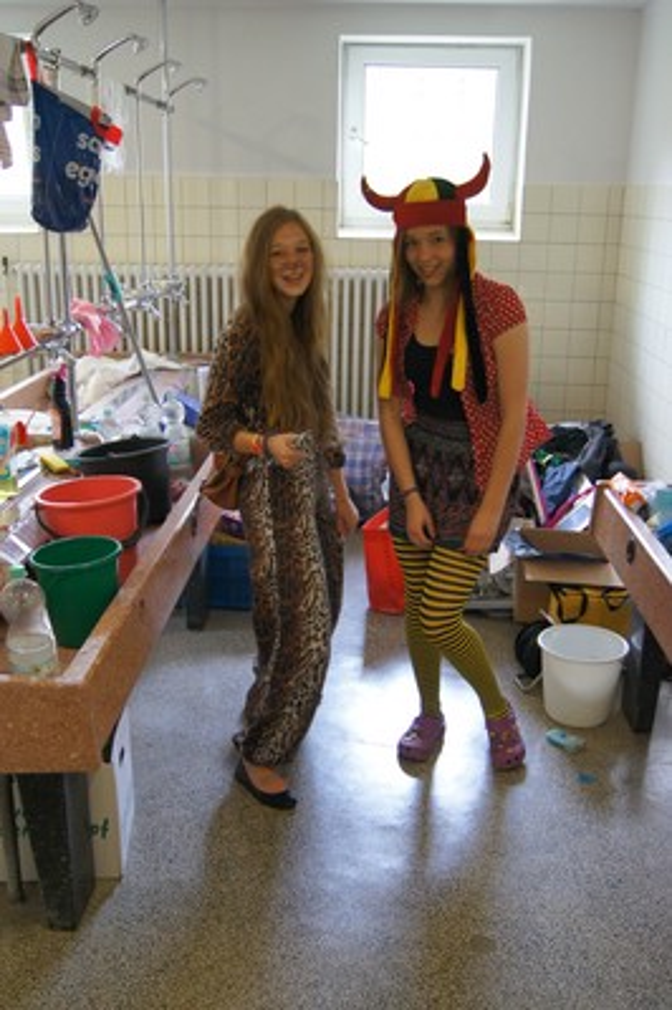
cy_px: 505
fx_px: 1010
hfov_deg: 36.8
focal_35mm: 36
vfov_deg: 53.2
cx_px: 336
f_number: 4
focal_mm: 24
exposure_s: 1/40
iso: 800
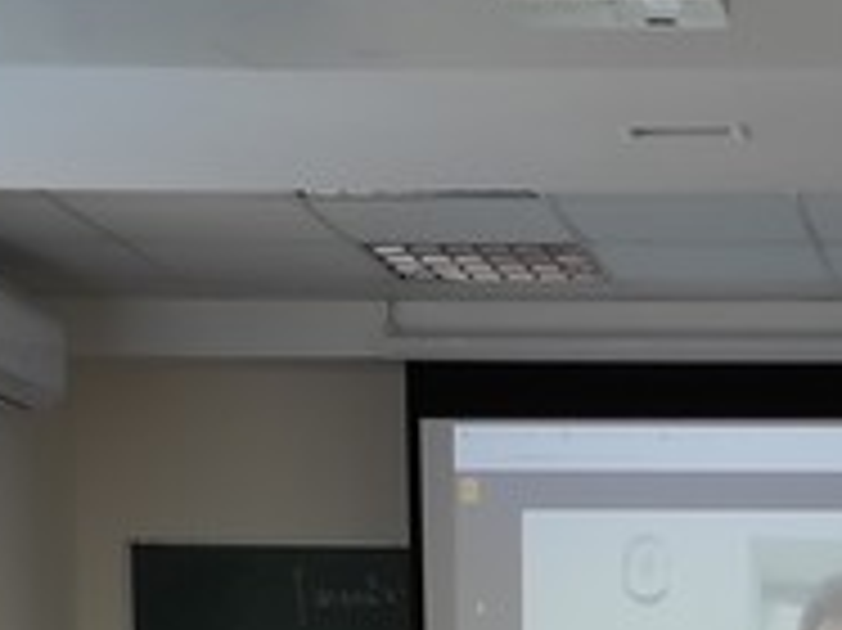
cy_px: 1305
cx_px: 941
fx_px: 3330
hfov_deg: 14.1
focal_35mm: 137
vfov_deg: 9.9
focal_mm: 5.43
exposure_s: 1/50
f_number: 1.89
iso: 145
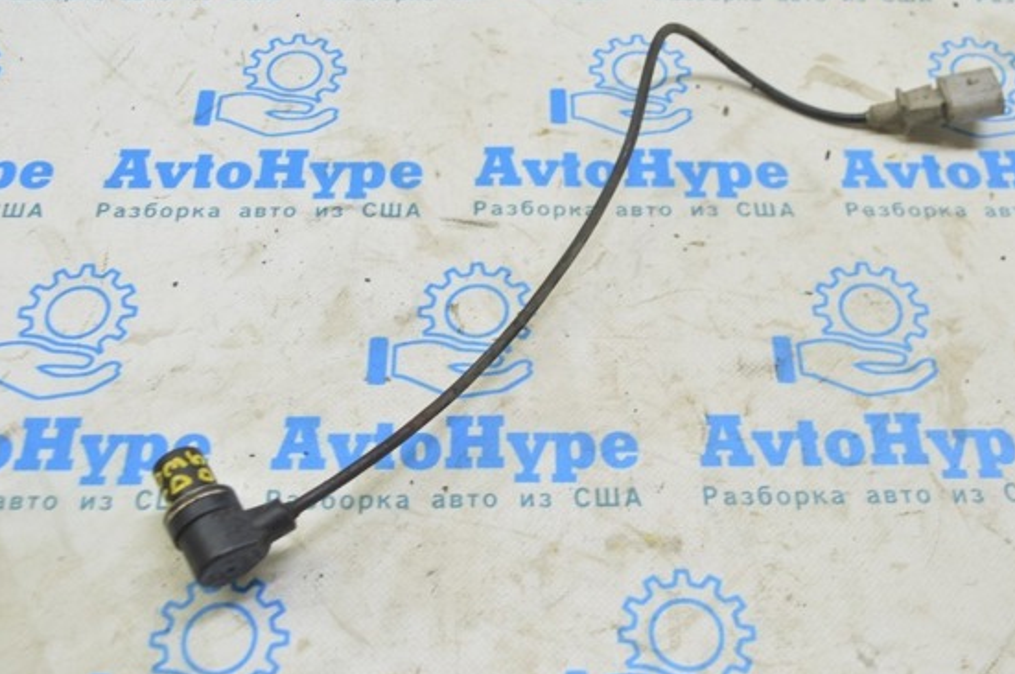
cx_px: 527
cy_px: 314
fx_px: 1227
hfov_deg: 44.9
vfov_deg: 30.7
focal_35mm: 44
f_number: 5.6
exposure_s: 1/20
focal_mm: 25
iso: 400
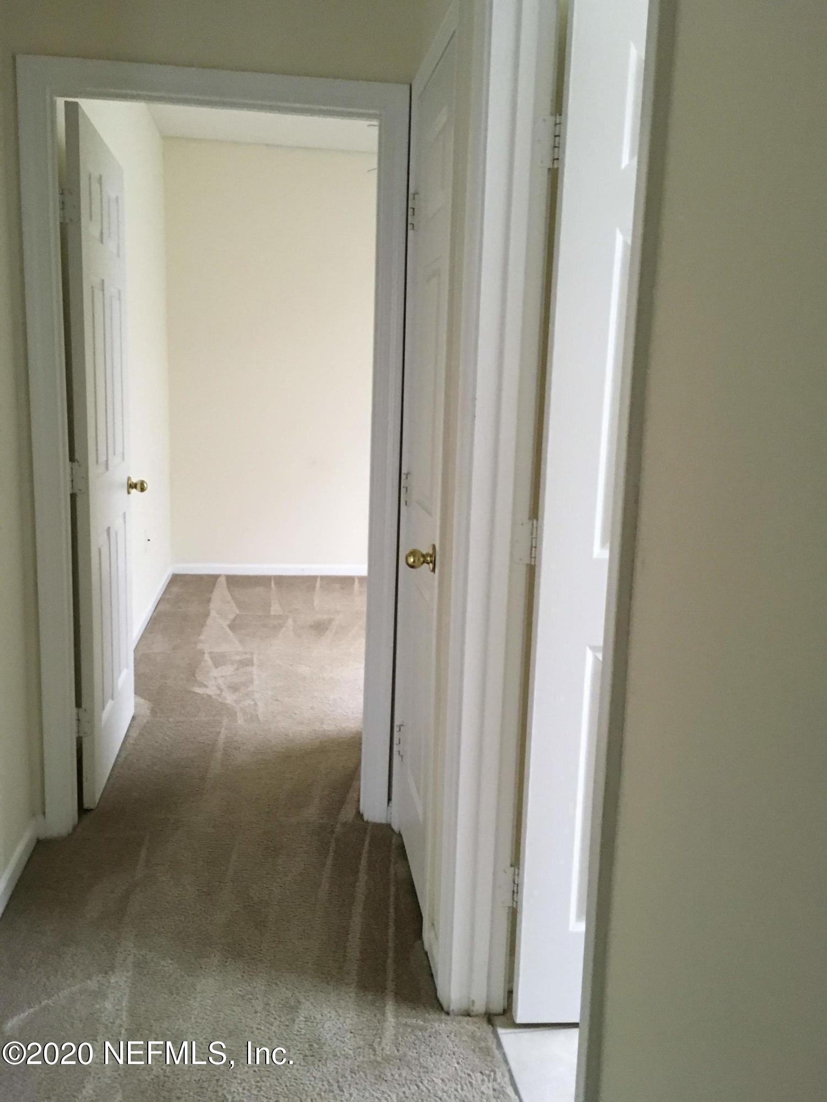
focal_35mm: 29
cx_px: 414
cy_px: 551
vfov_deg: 61.7
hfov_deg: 48.2
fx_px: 924
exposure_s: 1/30
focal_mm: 4.15
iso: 160
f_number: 2.2
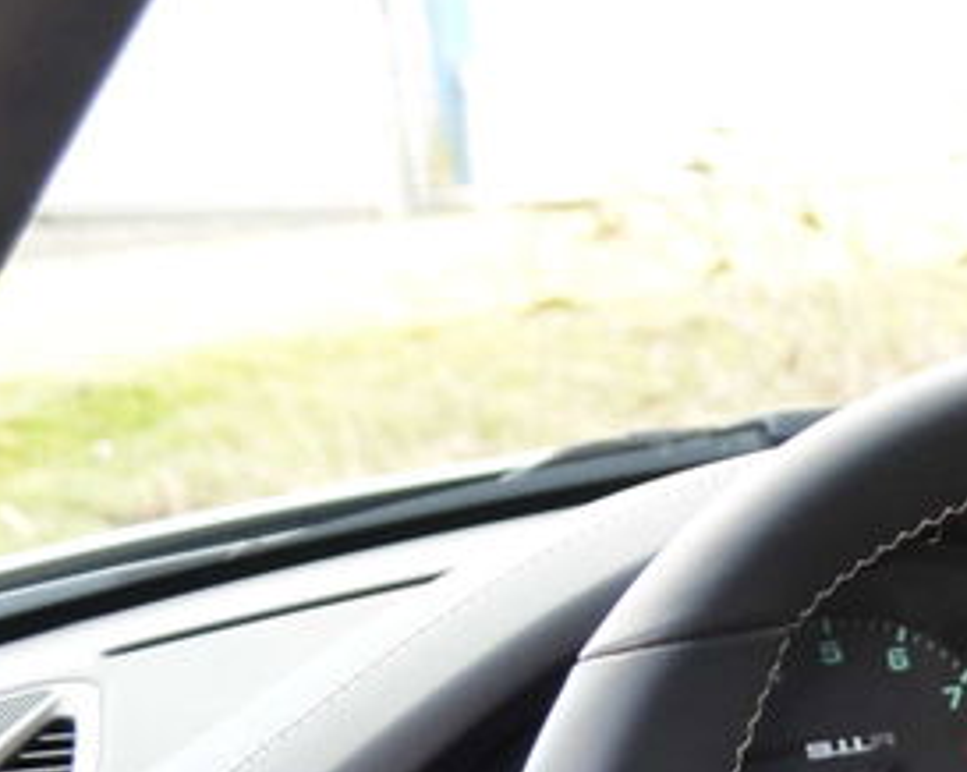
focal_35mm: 116
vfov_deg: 12.6
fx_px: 3317
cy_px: 1158
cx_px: 1459
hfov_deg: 15.3
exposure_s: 1/60
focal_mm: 22
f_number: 4
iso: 400
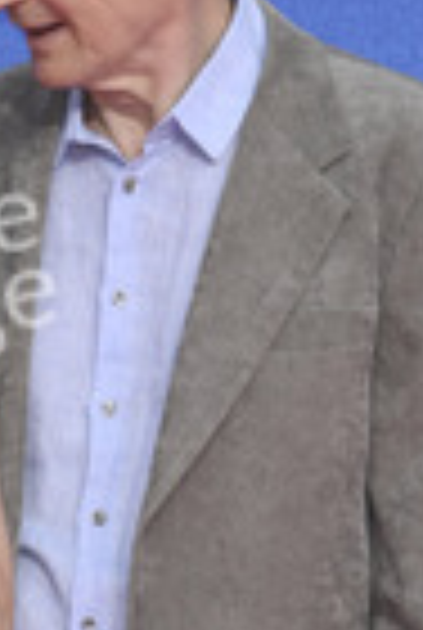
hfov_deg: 2.9
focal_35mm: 484
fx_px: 8488
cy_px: 526
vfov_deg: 4.2
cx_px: -45
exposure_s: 1/250
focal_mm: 170
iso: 250
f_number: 6.3
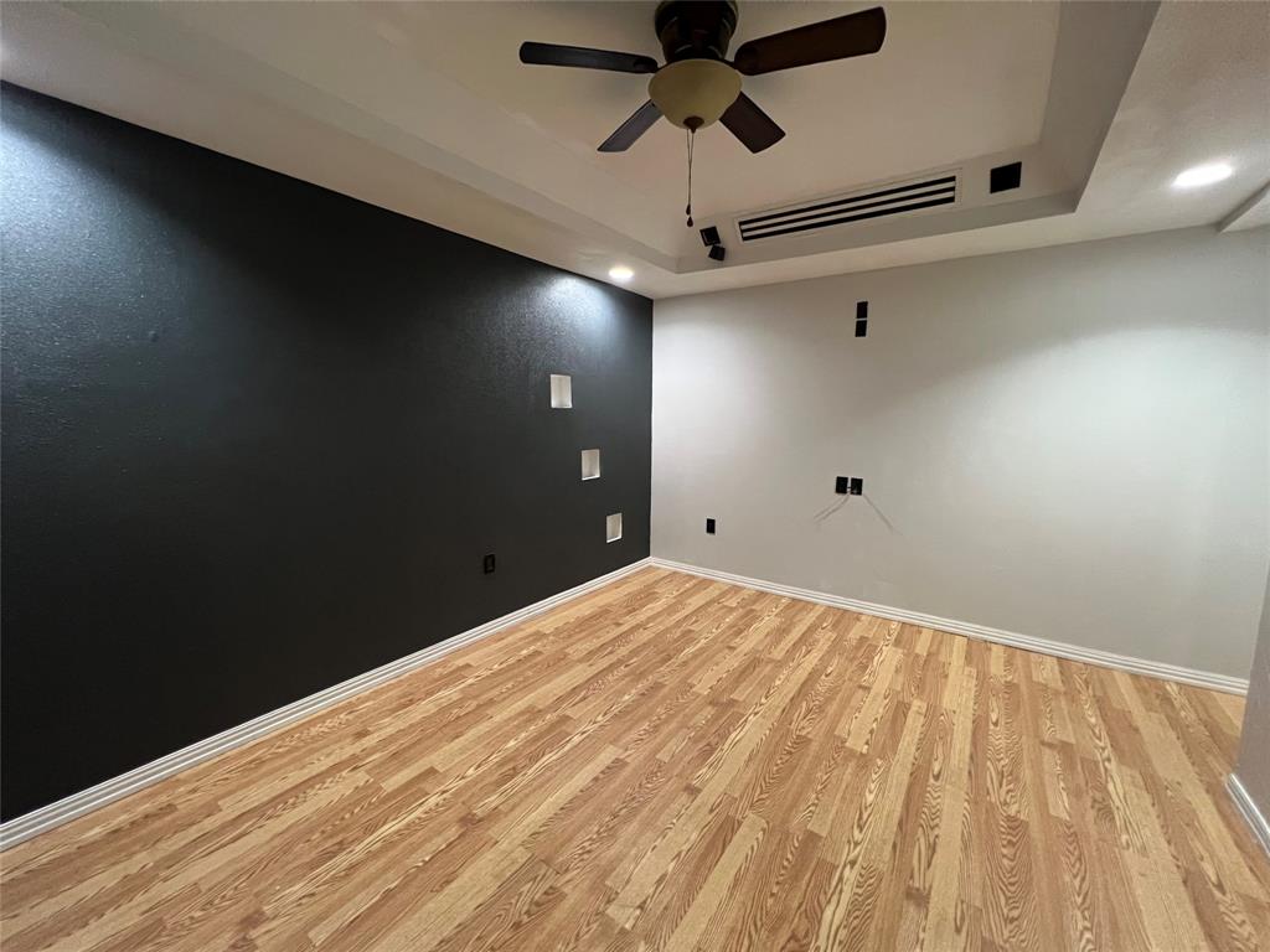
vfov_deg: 89.9
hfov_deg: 106.2
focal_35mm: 13
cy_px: 476
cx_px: 635
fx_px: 477
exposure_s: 1/60
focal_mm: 1.57
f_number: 1.8
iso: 640
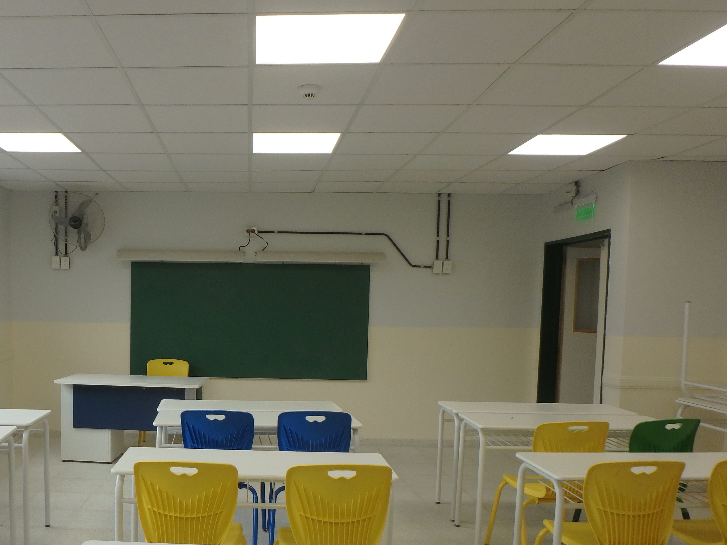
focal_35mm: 32
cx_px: 211
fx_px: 672
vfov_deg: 43.4
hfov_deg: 54.9
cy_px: 373
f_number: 3.5
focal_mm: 3.7
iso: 125
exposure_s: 1/100
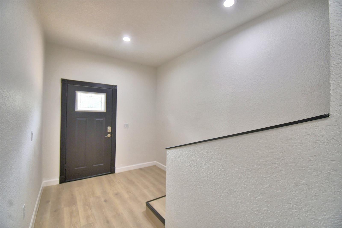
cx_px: 171
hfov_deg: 100.4
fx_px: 142
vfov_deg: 77.3
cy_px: 114
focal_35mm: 15
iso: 400
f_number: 4.5
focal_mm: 10
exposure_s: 1/80
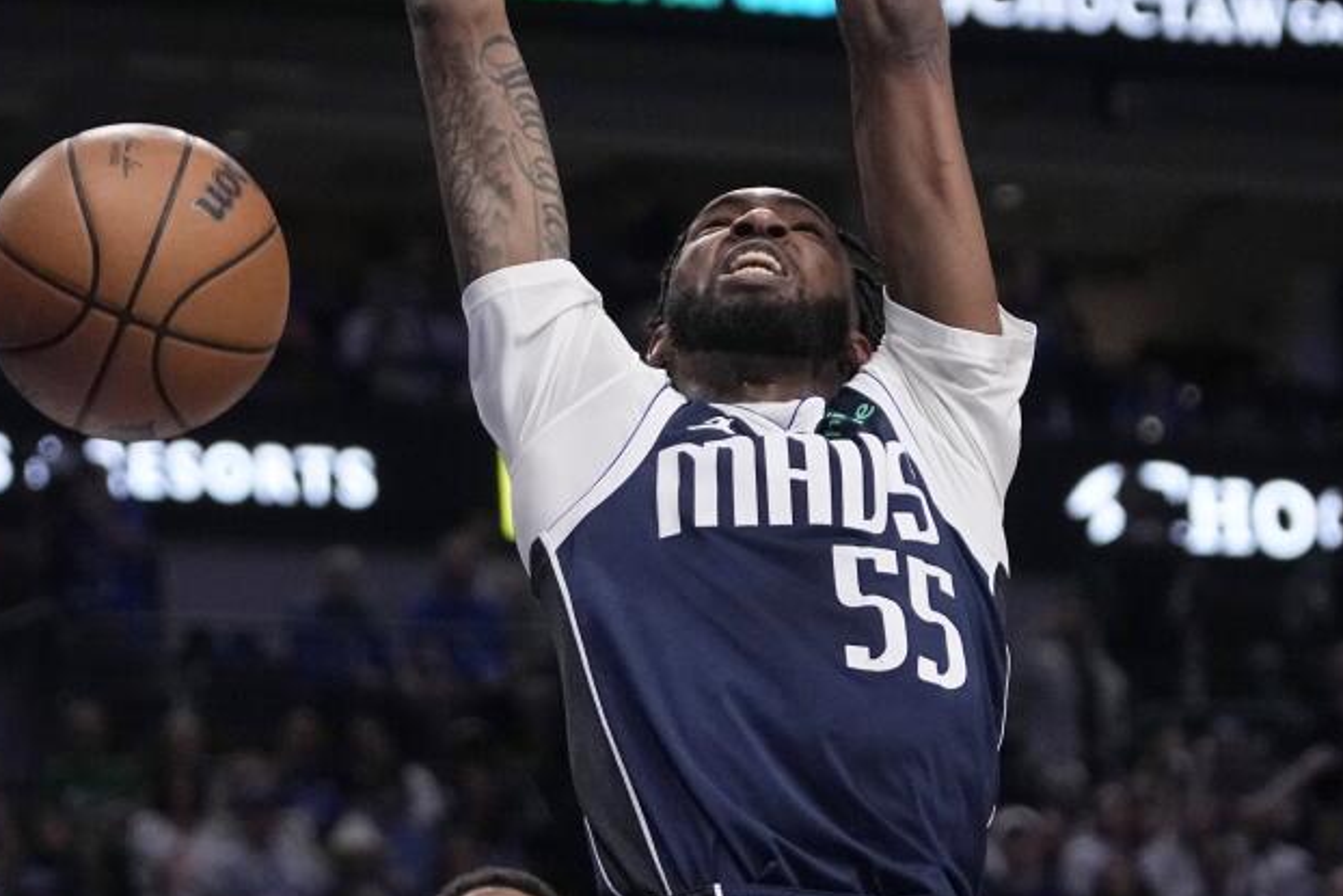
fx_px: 8731
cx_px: 676
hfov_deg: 8.8
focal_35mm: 234
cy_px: 301
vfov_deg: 5.9
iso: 5000
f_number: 4
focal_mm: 98
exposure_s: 1/1600
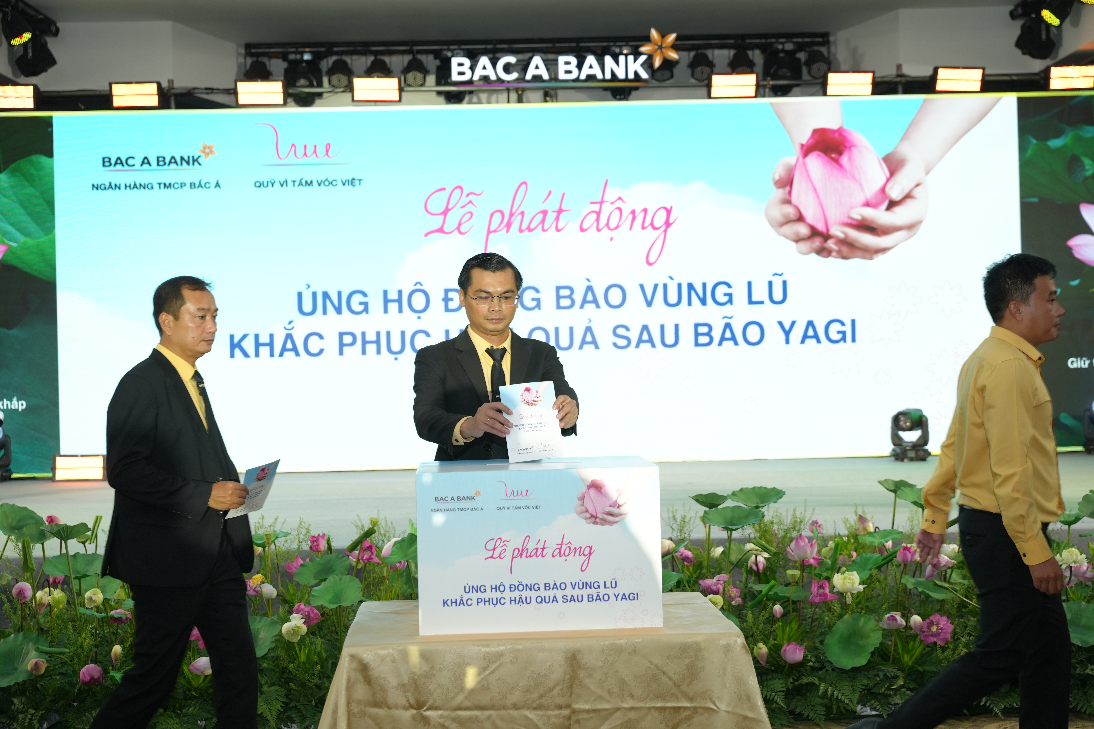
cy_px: 364
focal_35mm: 45
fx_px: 1367
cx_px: 547
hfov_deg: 43.6
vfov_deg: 29.9
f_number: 3.5
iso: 800
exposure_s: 1/160
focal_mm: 45
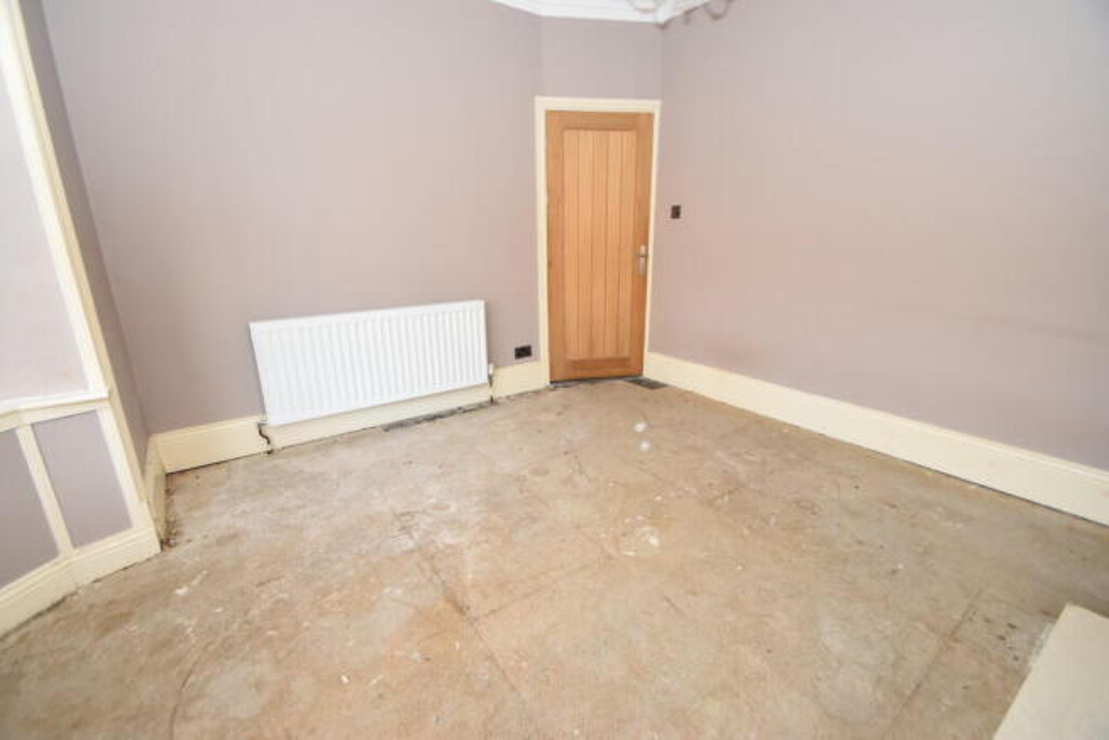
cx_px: 554
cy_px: 370
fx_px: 462
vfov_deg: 77.4
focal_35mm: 15
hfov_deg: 100.4
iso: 800
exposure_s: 1/100
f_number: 5
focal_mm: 10
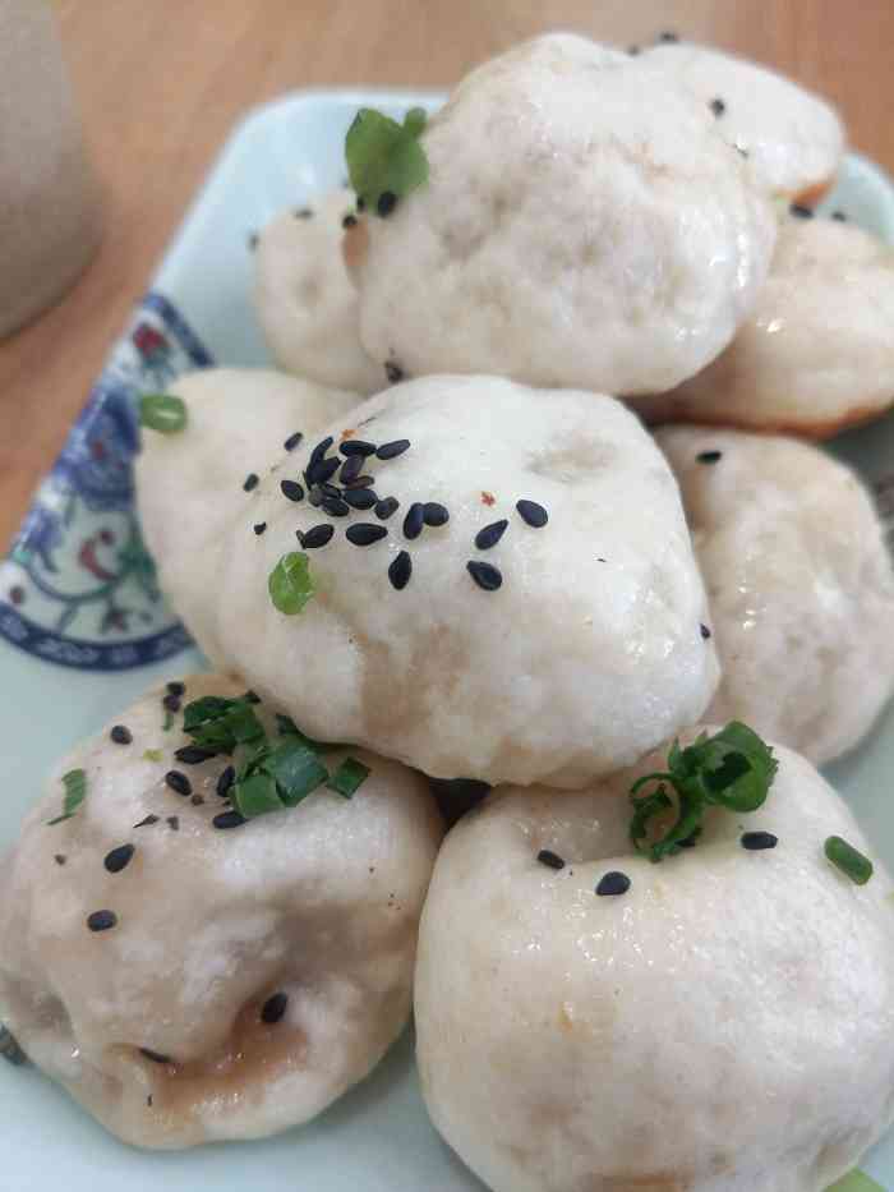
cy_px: 596
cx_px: 447
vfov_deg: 69.4
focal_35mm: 25
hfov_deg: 54.9
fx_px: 861
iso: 125
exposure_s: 1/50
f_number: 1.7
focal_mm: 4.32
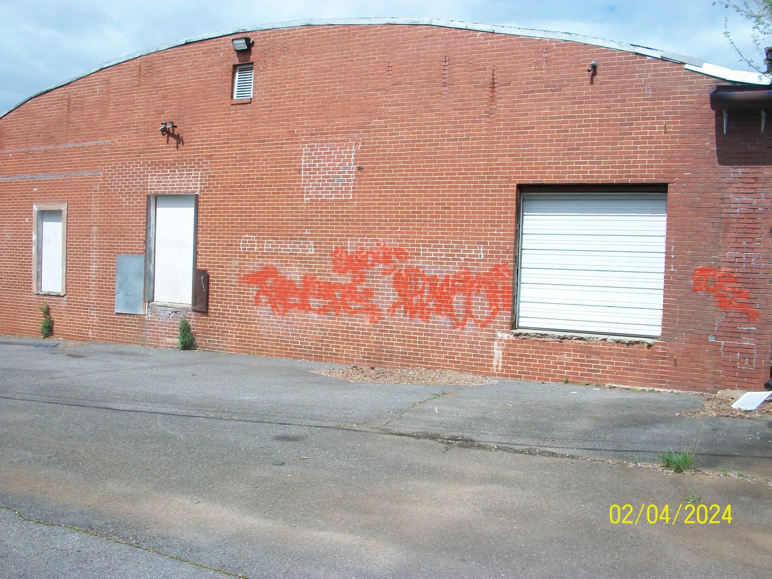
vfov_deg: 41.8
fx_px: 758
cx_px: 386
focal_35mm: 34
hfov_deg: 54.0
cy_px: 290
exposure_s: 1/500
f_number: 5.5
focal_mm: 5.7
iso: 80
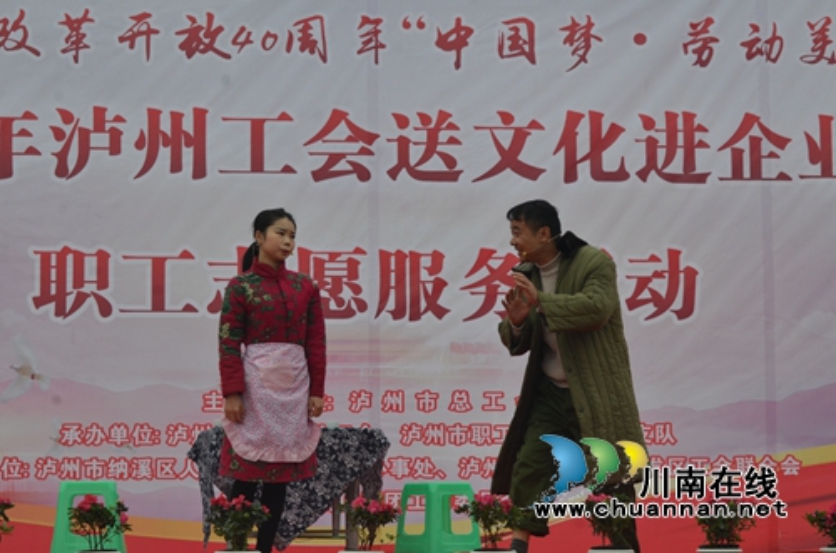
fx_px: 2502
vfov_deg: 12.6
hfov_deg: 19.0
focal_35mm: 108
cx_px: 418
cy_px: 276
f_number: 13
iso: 1250
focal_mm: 72
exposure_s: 1/500
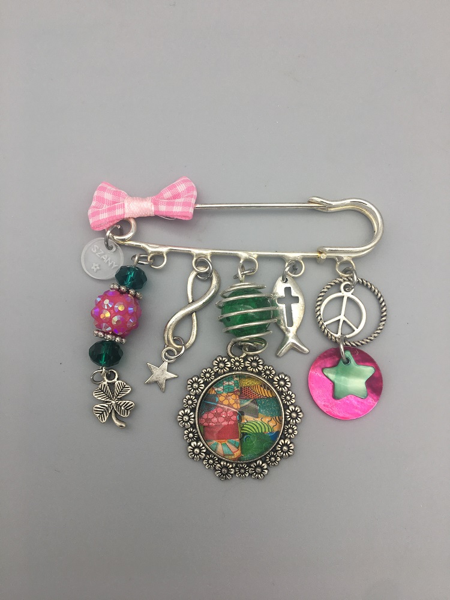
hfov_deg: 48.2
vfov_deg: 61.7
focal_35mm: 29
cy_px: 300
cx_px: 225
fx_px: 503
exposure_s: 1/100
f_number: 2.2
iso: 25
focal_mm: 4.15
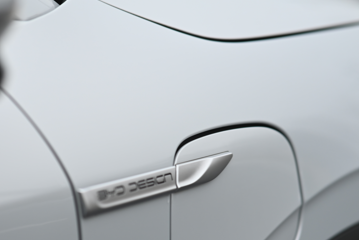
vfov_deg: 9.4
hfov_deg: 14.1
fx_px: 1446
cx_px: 159
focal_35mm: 145
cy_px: 191
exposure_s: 1/200
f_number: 2.8
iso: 400
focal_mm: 85
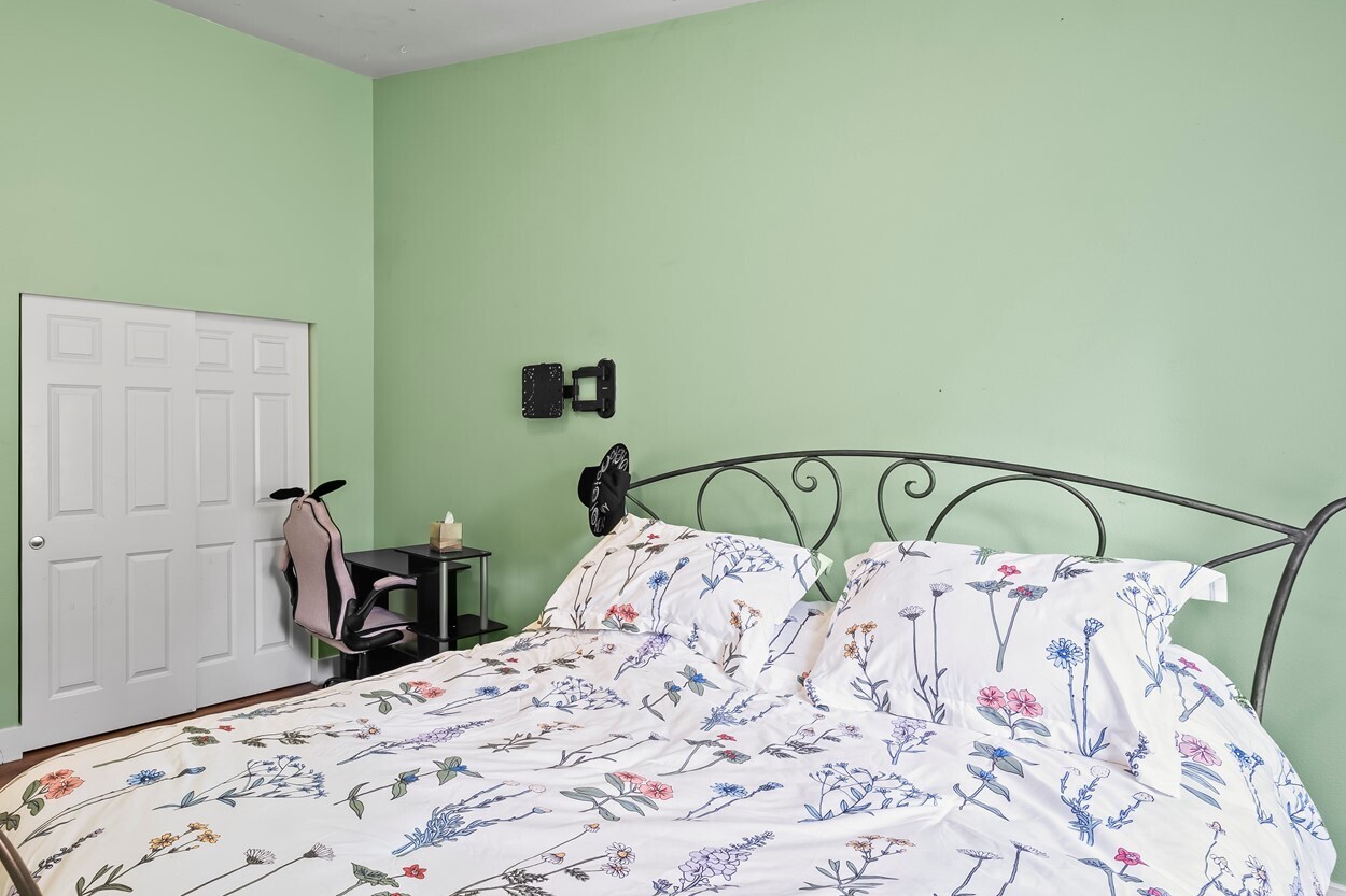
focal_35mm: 19
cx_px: 466
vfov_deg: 64.5
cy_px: 425
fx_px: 710
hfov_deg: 84.4
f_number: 8
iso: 100
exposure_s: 2
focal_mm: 14
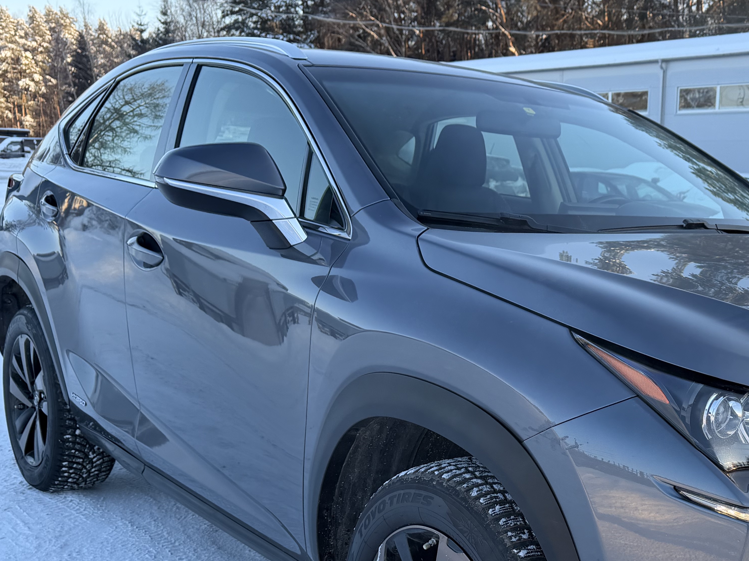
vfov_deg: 31.1
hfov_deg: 39.6
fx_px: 995
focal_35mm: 46
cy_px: 400
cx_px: 603
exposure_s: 1/1005
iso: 100
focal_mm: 6.76
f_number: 1.78
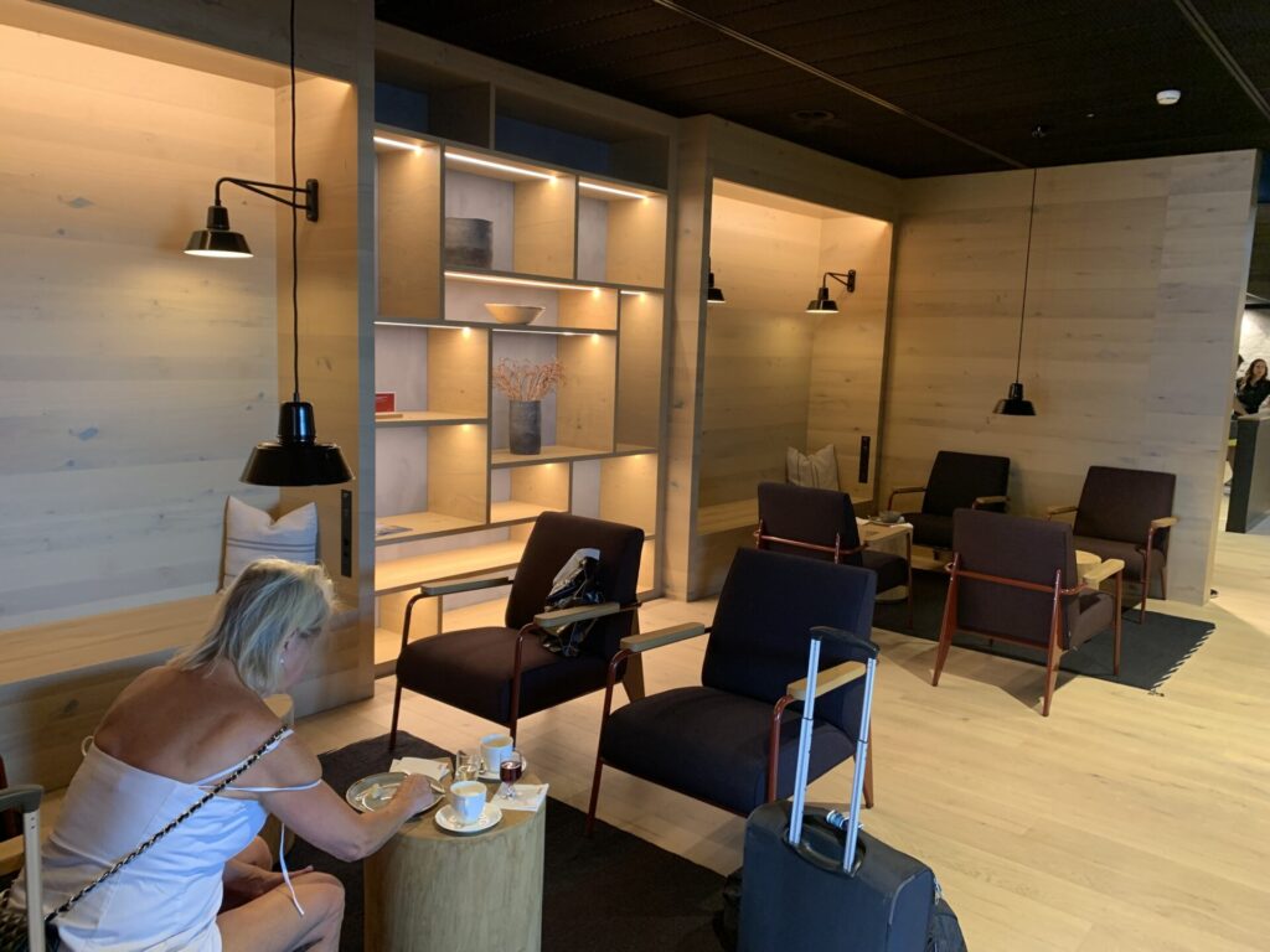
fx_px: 954
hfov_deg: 67.3
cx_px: 635
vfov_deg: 53.1
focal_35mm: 26
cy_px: 476
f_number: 1.8
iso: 125
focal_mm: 4.25
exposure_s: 1/50
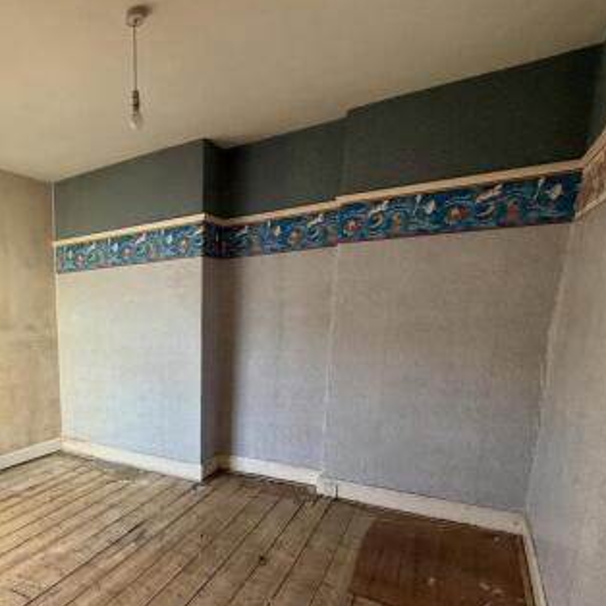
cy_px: 400
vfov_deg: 65.6
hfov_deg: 60.2
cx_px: 97
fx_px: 456
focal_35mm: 23
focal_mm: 2.22
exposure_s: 1/99
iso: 125
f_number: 2.2
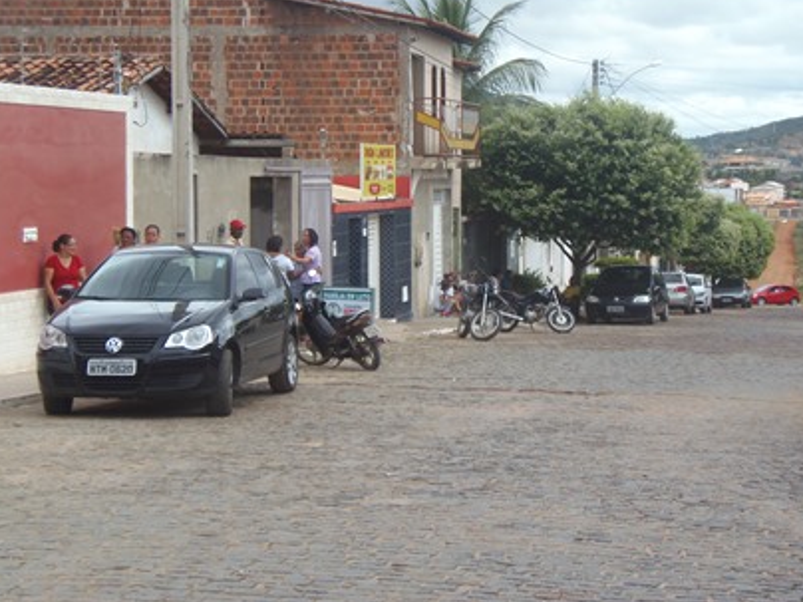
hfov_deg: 23.8
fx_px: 1902
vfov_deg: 18.0
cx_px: 439
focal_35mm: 82
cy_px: 272
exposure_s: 1/400
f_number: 4.2
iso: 64
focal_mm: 13.7
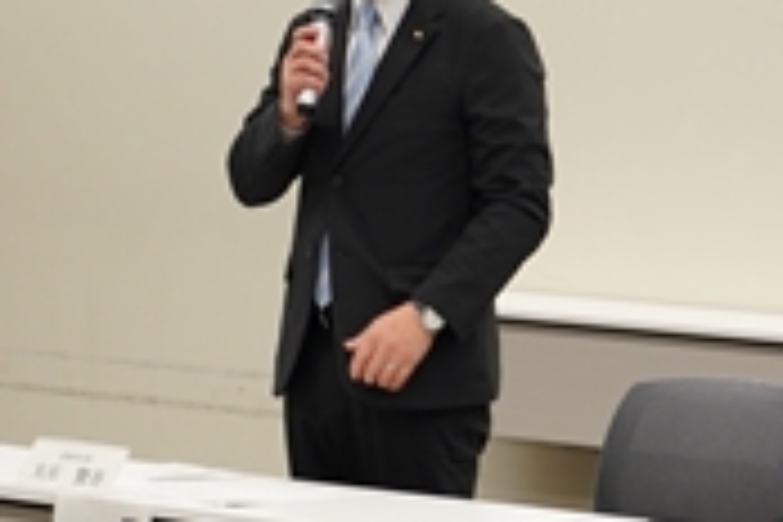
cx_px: 630
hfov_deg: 9.0
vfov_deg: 6.1
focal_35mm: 227
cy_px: 236
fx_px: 4937
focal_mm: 79
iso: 800
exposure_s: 1/160
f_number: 4
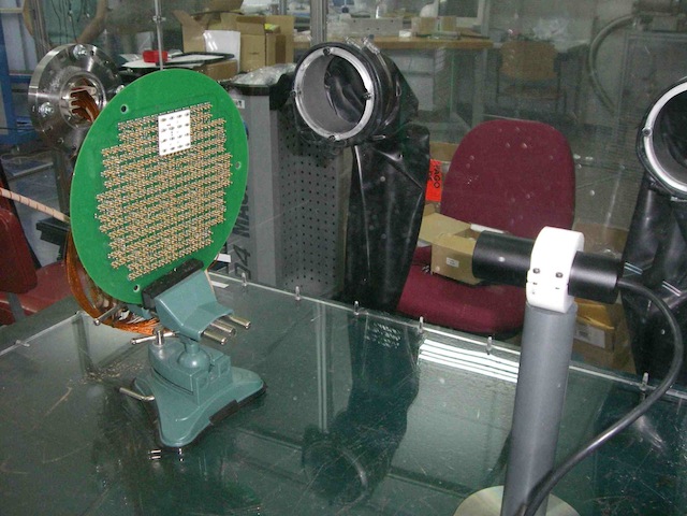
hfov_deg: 49.0
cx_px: 344
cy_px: 258
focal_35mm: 38
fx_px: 754
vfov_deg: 37.7
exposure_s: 1/50
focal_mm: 6.2
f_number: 2.7
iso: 400
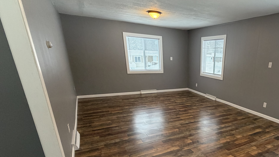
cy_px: 116
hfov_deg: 73.7
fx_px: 170
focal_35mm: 23
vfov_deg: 47.8
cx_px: 206
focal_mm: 2.22
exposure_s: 1/60
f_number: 2.2
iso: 320
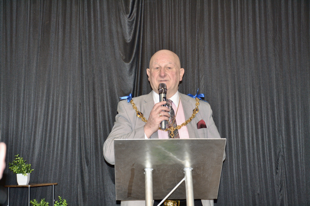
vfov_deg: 18.9
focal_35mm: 72
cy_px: 103
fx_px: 620
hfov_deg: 28.1
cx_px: 155
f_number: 4.8
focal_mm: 48
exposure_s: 1/30
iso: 800
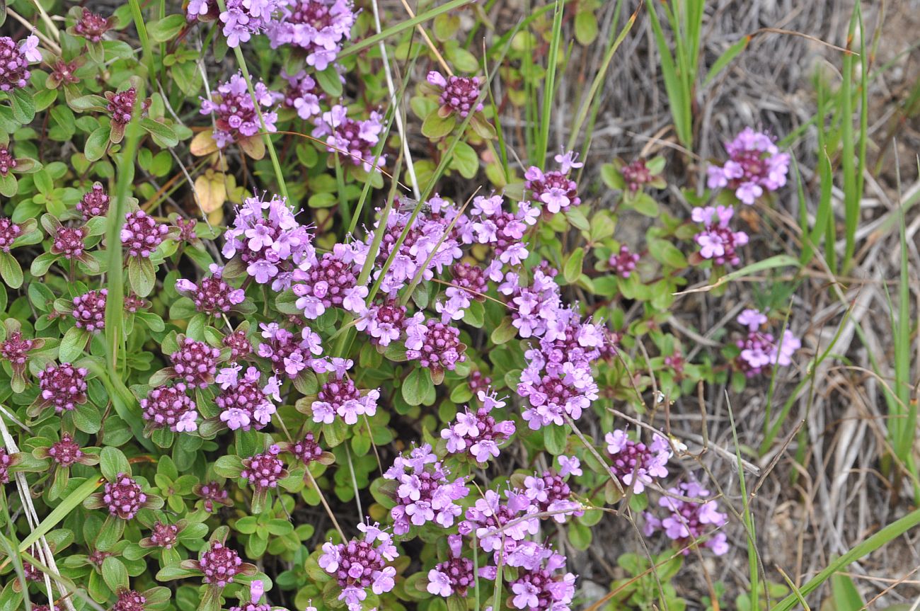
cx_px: 460
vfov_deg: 12.1
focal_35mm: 112
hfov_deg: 18.2
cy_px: 306
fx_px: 2871
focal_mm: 75
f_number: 7.1
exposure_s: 1/160
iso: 400
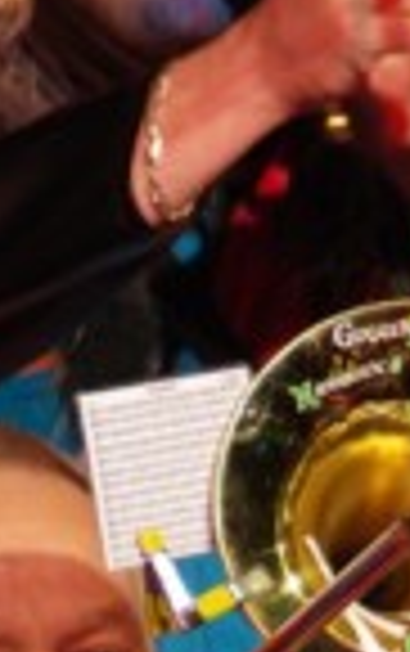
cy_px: 708
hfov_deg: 1.3
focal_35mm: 1049
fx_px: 18699
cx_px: 225
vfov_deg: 2.0
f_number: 6.3
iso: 3200
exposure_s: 1/250
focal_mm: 200
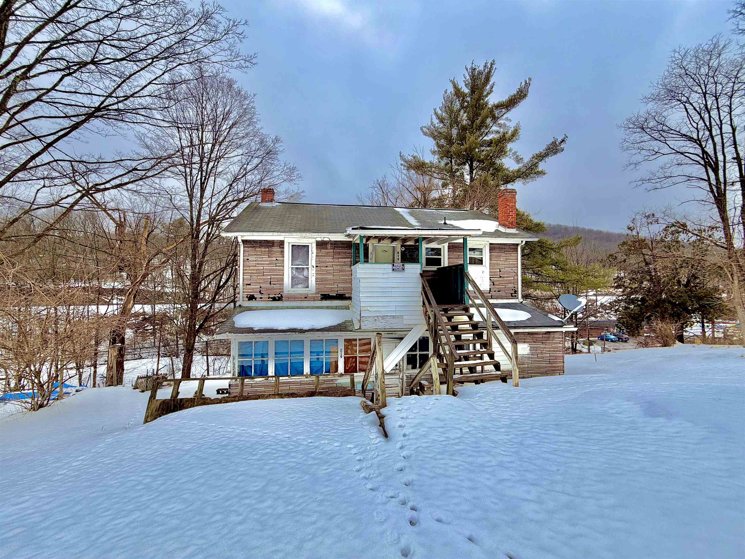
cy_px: 280
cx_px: 372
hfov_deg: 102.1
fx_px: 301
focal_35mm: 14
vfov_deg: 85.7
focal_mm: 2.22
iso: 25
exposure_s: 1/770
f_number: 2.2
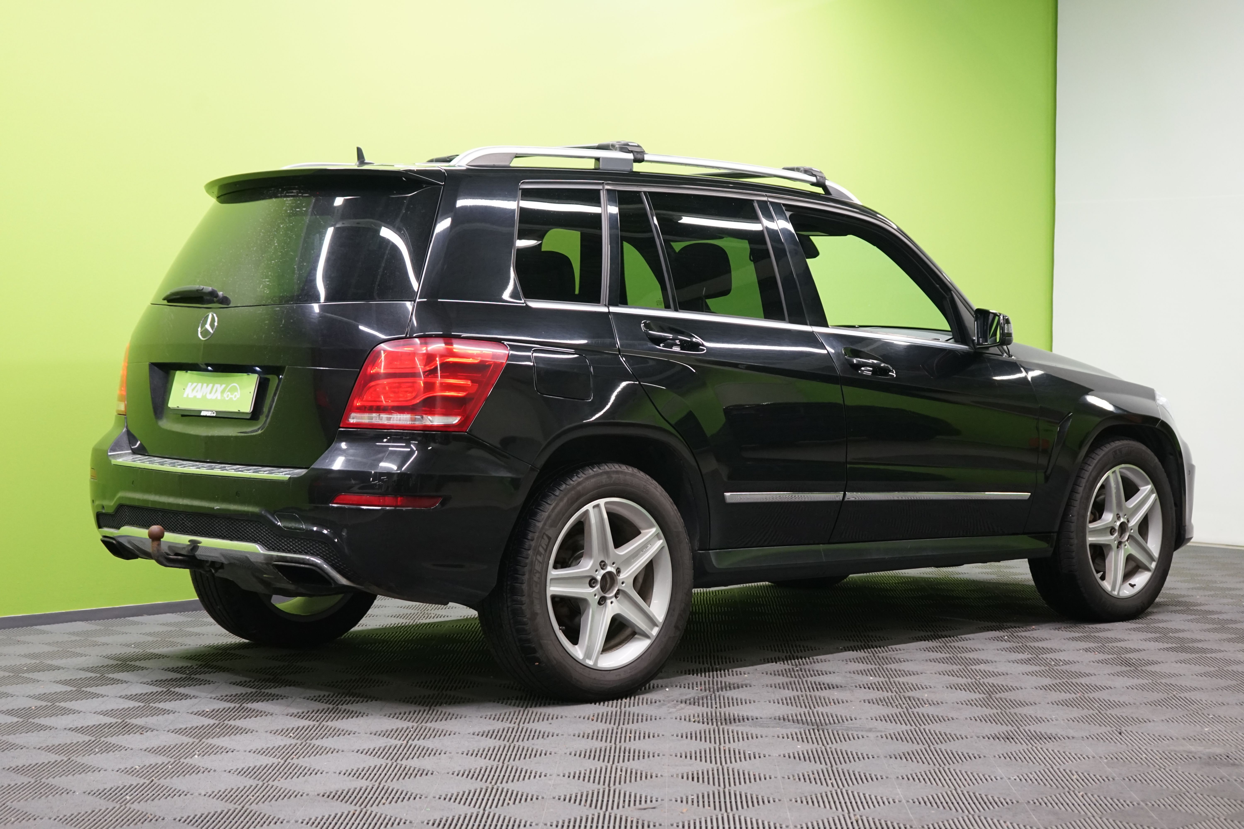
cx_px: 622
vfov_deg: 22.3
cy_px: 414
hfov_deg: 32.9
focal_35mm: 61
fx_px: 2108
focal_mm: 61
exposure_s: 1/80
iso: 2000
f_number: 5.6
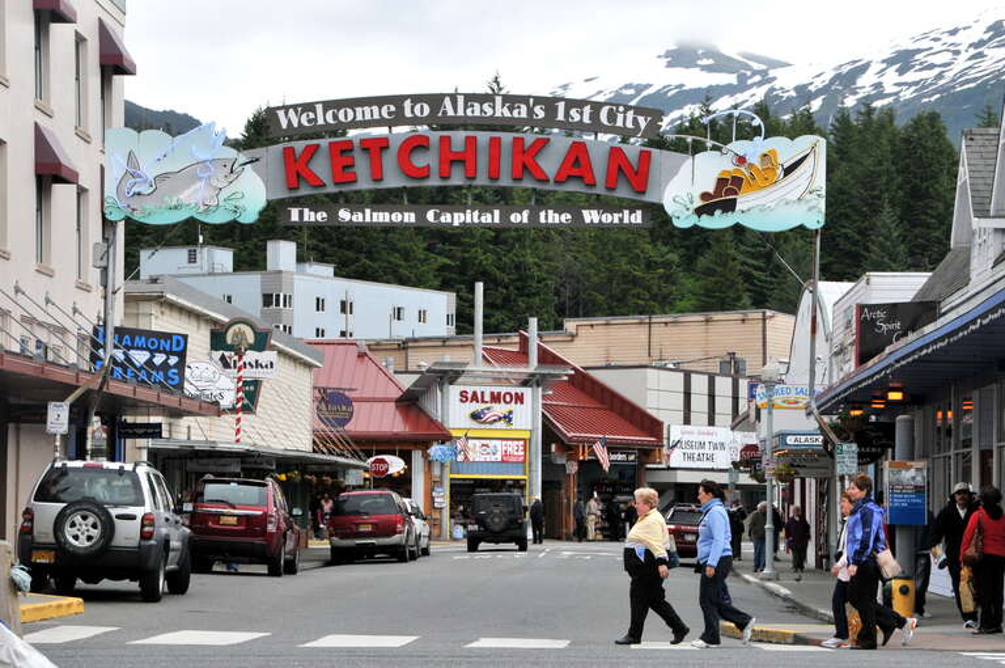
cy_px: 334
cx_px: 502
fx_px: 2091
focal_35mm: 75
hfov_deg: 27.0
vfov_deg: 18.1
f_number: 11
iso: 400
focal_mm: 50
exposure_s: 1/400
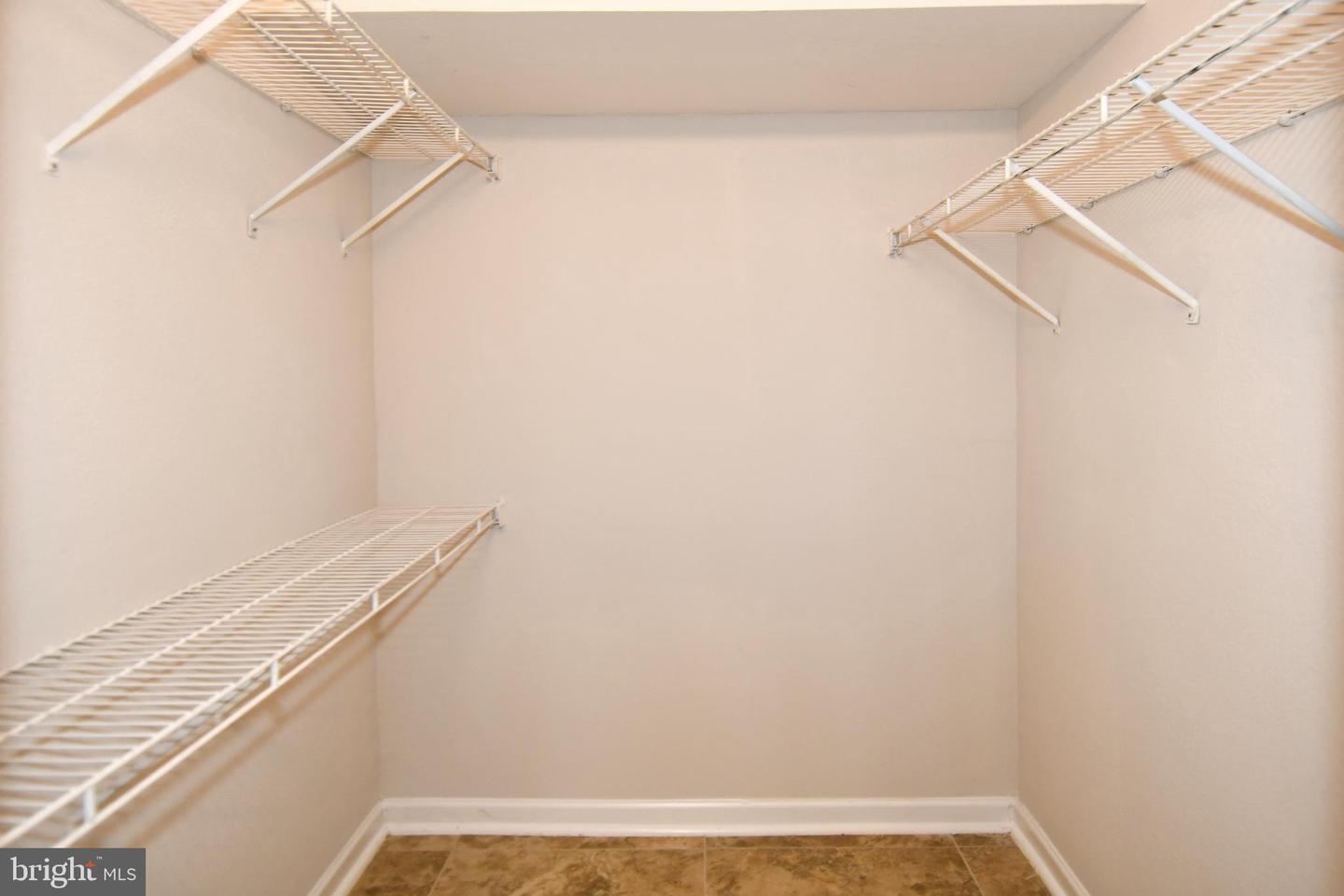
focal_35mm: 18
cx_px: 672
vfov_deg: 67.4
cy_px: 448
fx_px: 672
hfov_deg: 90.0
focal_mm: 12
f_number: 4
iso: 450
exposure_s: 1/60
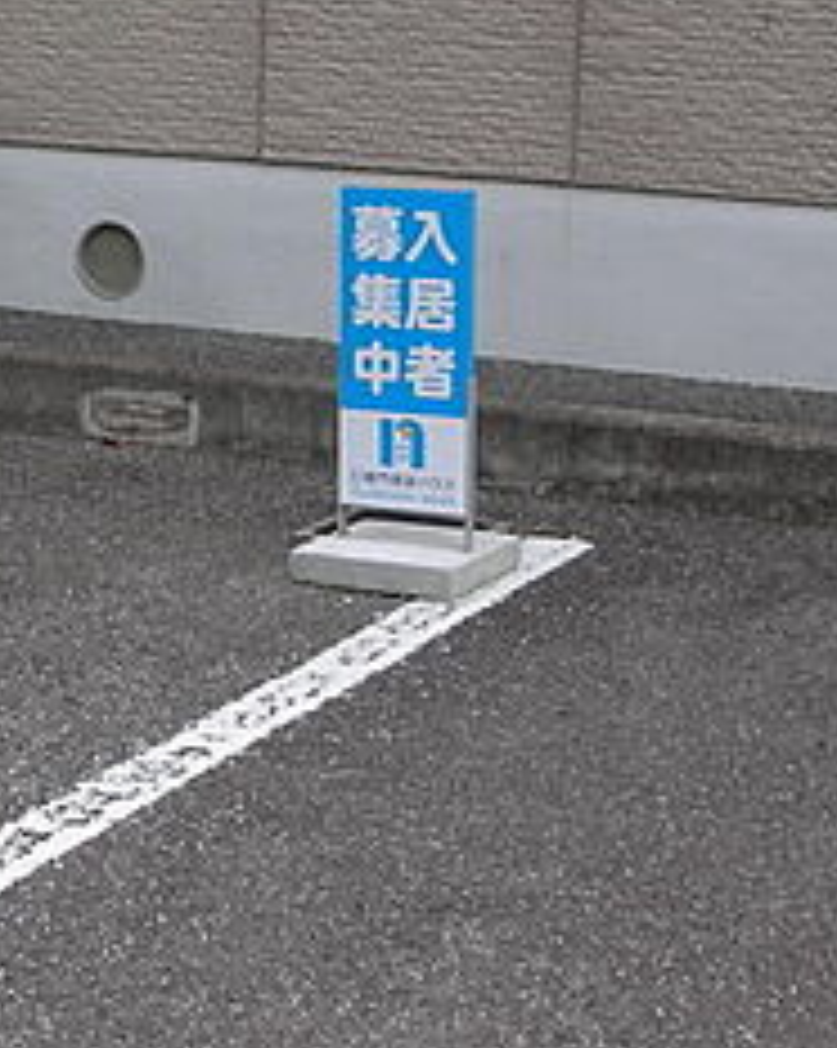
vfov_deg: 20.4
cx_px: -40
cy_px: 441
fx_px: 2915
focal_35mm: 94
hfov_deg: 16.0
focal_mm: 5.8
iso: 50
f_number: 3
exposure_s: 1/190
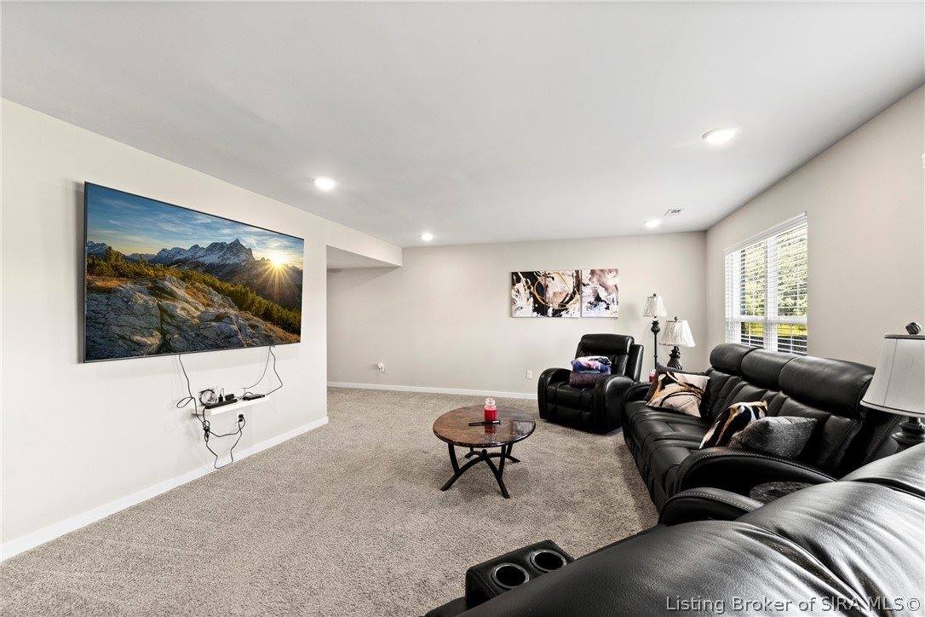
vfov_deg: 77.3
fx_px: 385
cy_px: 308
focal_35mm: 15
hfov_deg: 100.4
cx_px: 462
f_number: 8
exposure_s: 1/8
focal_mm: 10
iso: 400
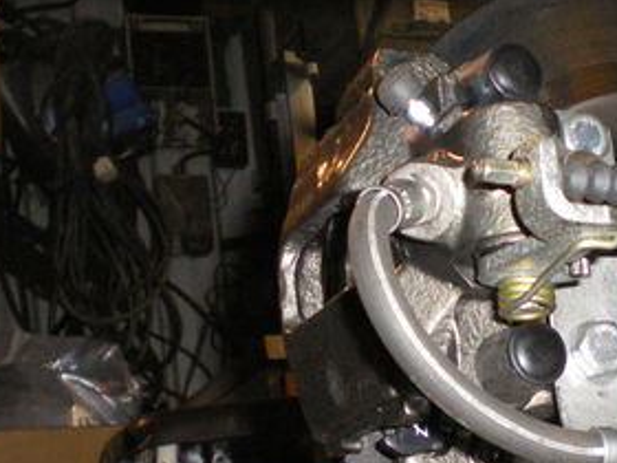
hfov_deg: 22.3
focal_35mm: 87
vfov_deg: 16.8
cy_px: 381
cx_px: 463
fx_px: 1551
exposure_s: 1/50
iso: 400
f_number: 3.1
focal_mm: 6.3
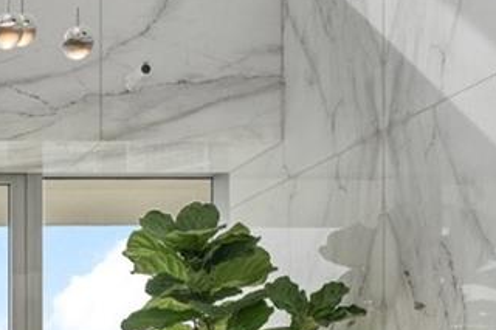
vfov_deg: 17.1
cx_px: -330
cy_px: 531
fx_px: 964
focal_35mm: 70
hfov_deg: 21.7
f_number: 5.6
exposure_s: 1/2000
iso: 1000
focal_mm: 14
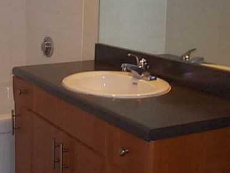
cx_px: 23
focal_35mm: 61
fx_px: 405
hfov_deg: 30.3
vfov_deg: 24.0
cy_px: 66
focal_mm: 4.1
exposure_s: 1/30
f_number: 3.3
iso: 320
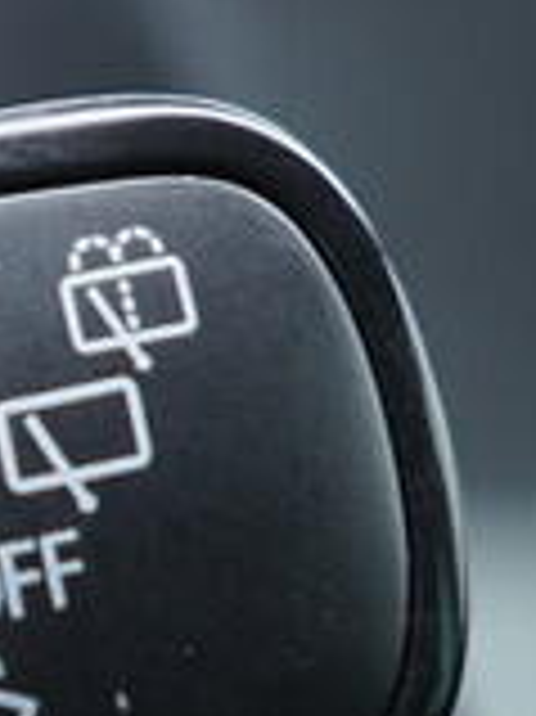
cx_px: -586
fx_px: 4610
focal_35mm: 223
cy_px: 516
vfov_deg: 8.9
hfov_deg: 6.4
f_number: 2.8
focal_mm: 24
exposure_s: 1/40
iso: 320
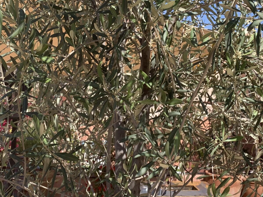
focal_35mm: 56
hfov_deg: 34.3
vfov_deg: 25.5
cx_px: 152
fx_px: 425
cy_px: 30
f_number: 1.8
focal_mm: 4.25
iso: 25
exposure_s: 1/1427
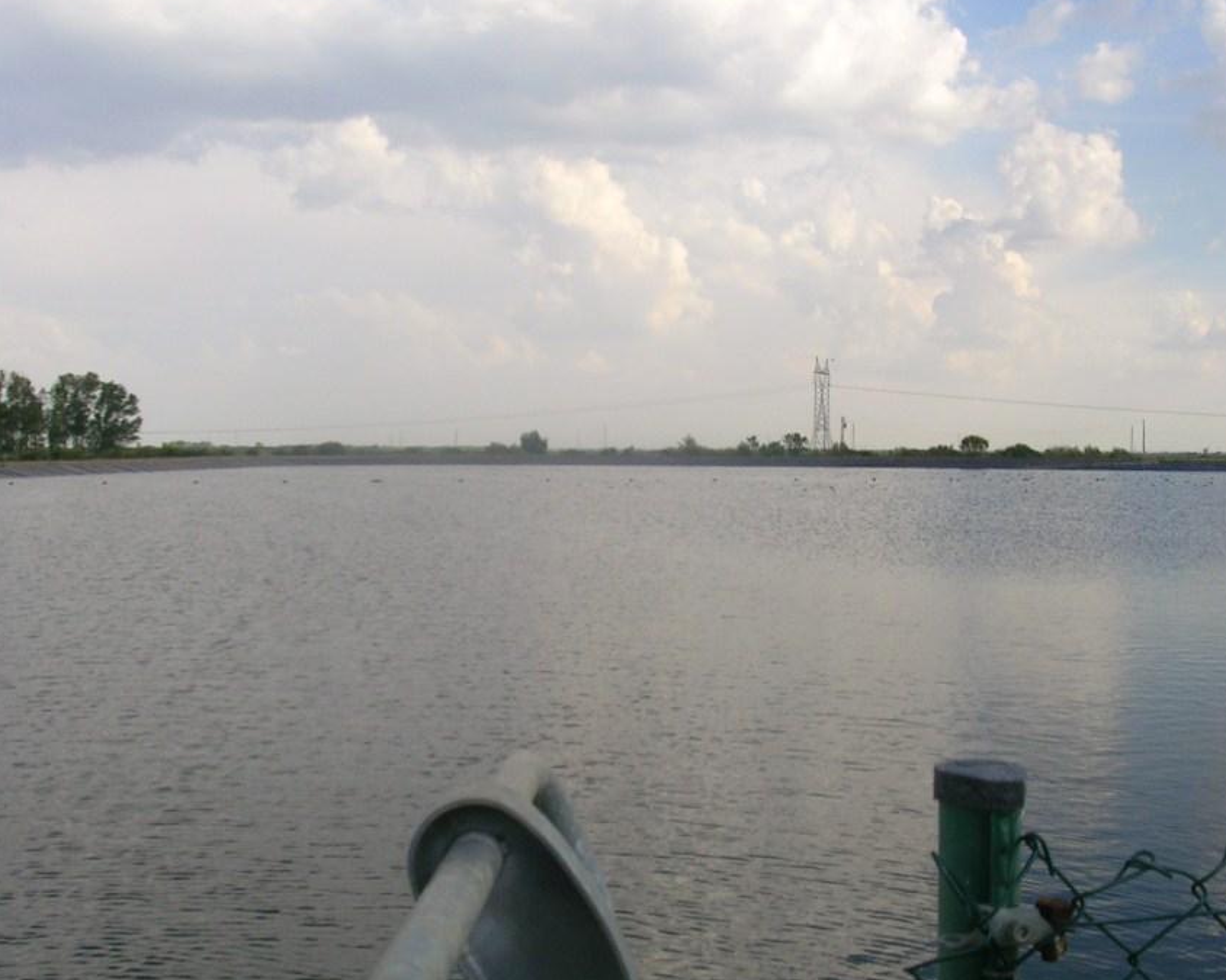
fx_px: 1633
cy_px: 498
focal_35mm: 45
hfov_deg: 41.1
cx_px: 644
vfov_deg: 33.4
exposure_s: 1/283
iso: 50
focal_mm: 5.8
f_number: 5.6
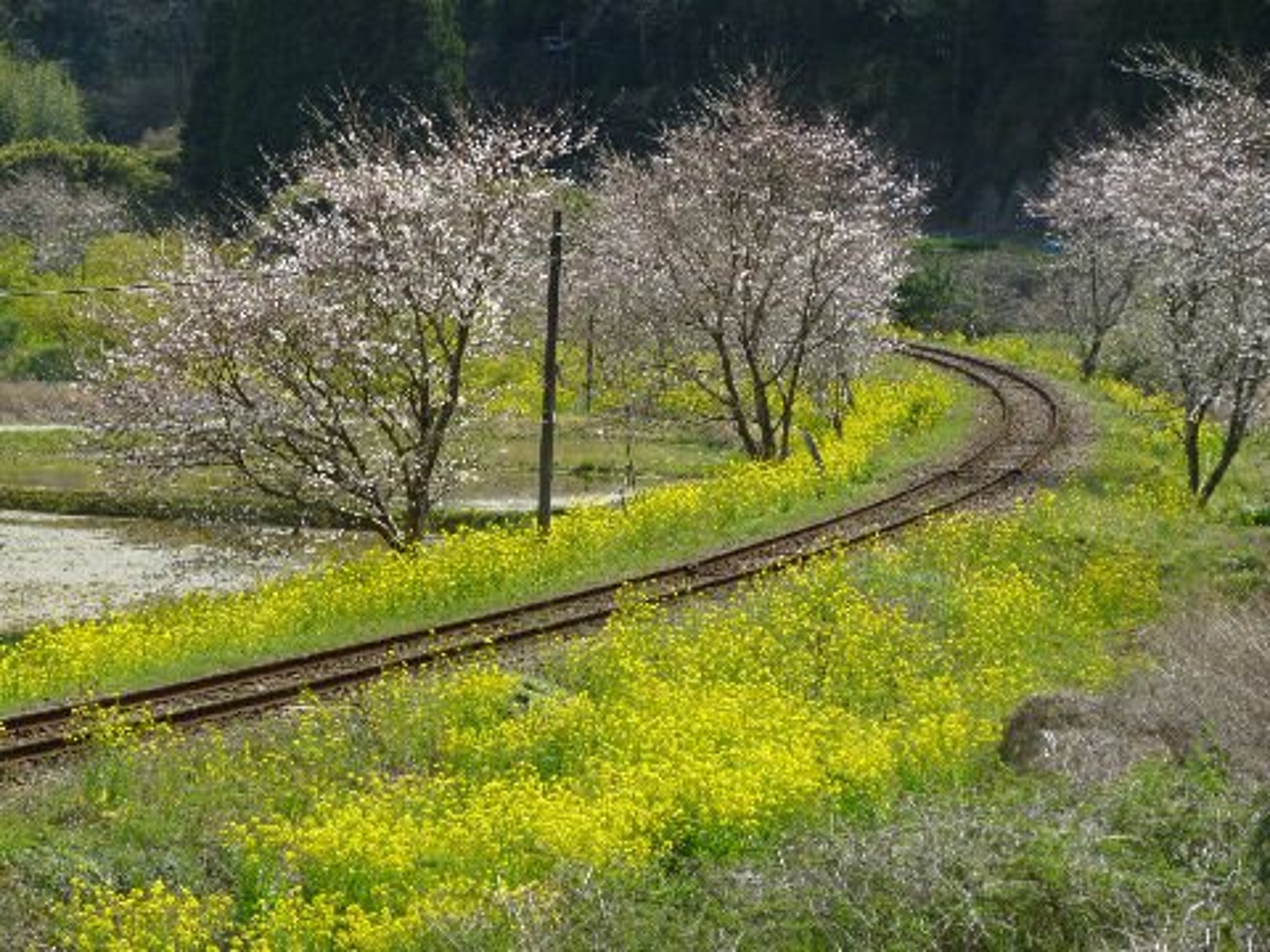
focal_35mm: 121
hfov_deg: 16.3
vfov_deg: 12.2
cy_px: 476
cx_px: 635
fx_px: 4439
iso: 80
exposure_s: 1/200
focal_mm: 21.7
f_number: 5.4
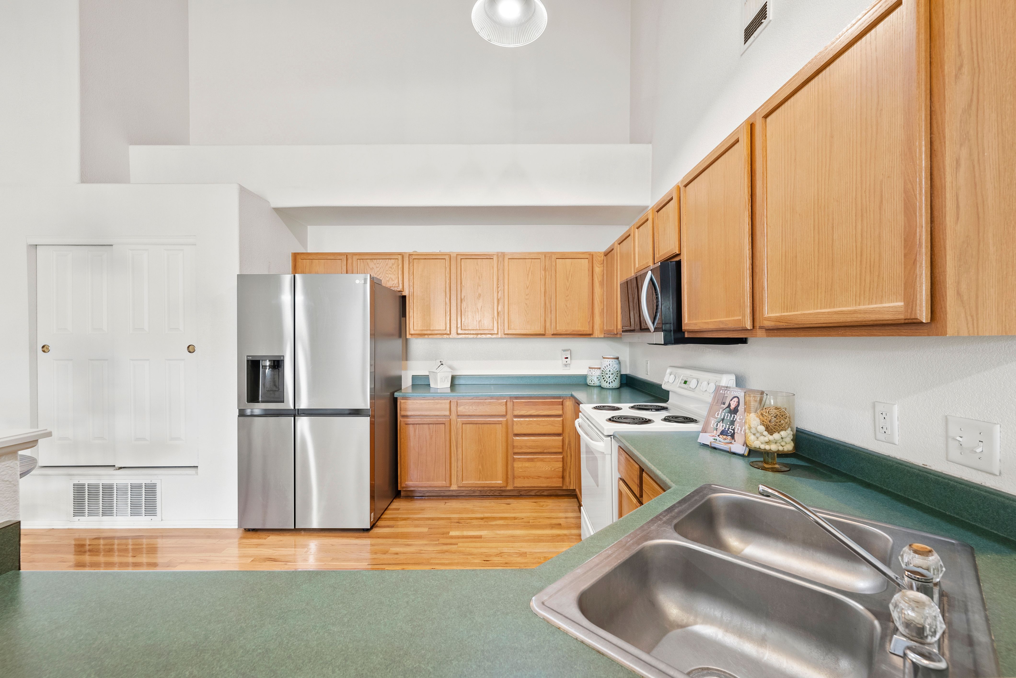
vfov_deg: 77.4
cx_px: 508
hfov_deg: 100.4
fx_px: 424
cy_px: 339
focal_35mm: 15
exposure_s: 1/3
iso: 800
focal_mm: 15
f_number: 8
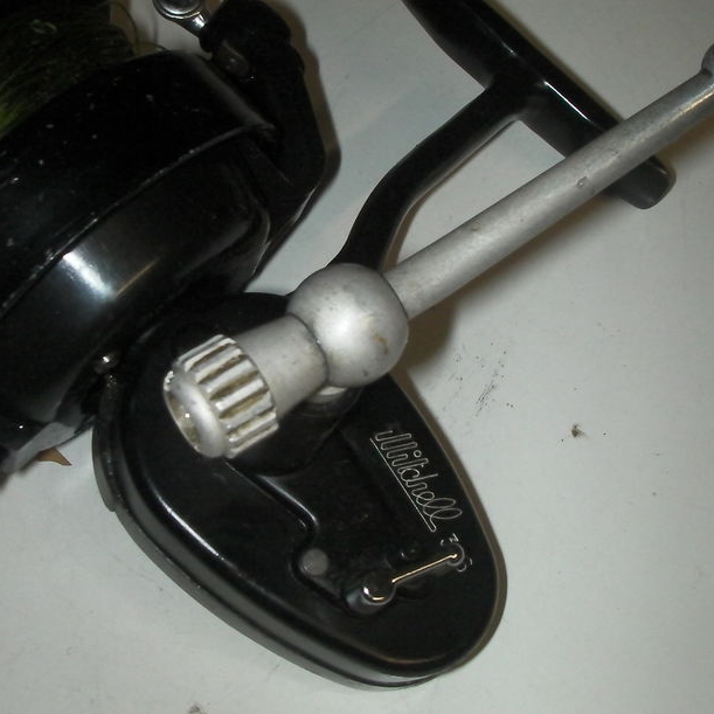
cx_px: 280
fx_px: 1283
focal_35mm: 55
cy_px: 298
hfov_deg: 31.0
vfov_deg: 31.0
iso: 200
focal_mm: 6.3
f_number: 5.6
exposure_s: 1/30
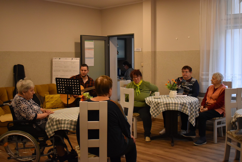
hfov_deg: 47.9
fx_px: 272
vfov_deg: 33.0
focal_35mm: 40
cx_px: 121
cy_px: 81
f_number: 4
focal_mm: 27
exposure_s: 1/125
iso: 2000
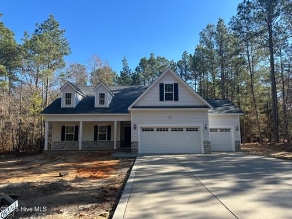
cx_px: 146
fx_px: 202
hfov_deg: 71.6
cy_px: 110
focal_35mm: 24
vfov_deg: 56.8
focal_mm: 6.86
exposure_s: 1/1562
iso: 80
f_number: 1.78
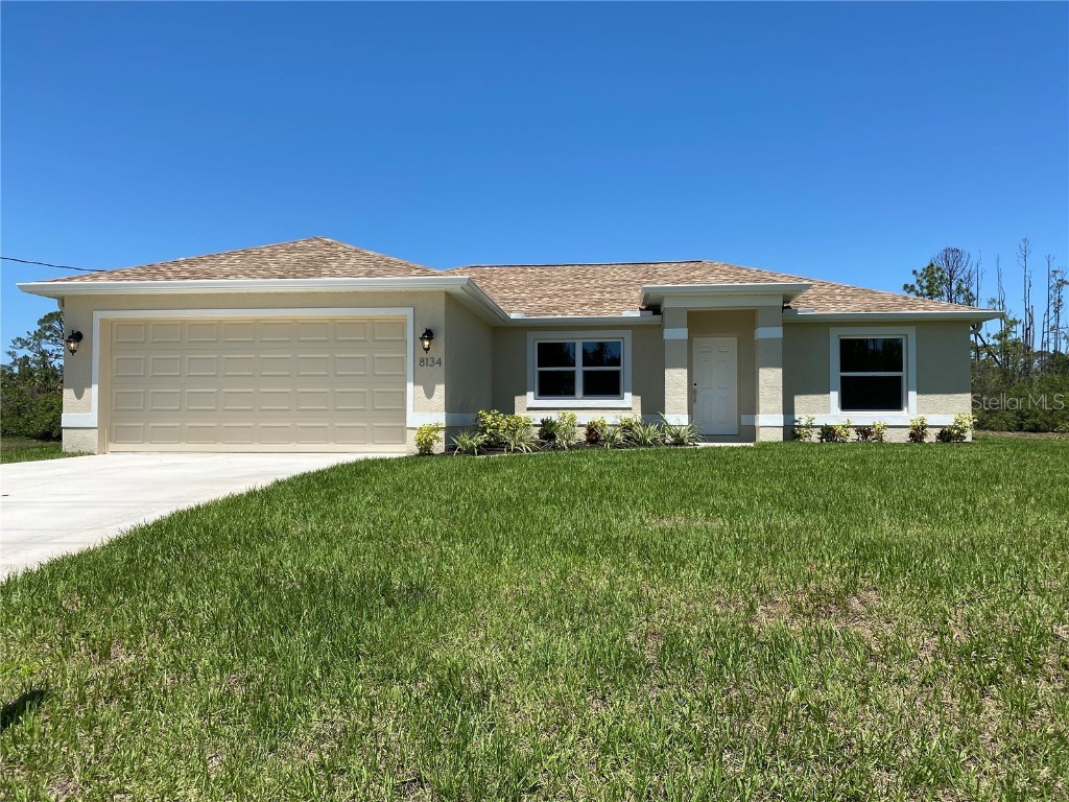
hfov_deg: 67.3
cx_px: 534
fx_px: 803
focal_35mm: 26
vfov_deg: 53.1
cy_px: 401
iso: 32
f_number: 1.8
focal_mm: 4.25
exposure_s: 1/3040
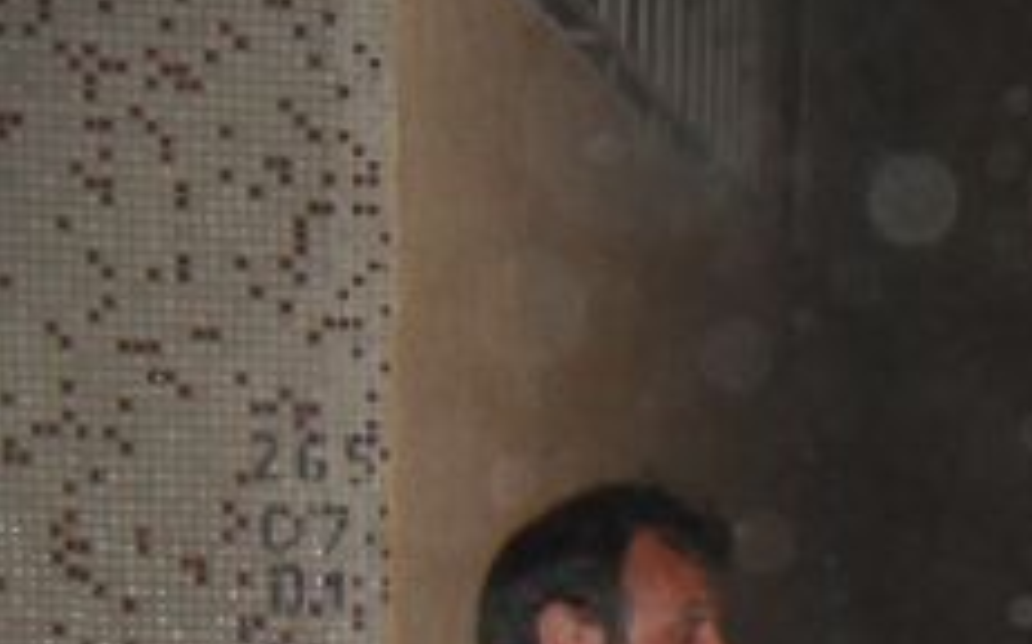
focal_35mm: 100
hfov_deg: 19.2
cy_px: 979
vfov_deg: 12.4
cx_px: 1349
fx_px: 2810
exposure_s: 1/45
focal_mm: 6
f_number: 2.8
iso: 200
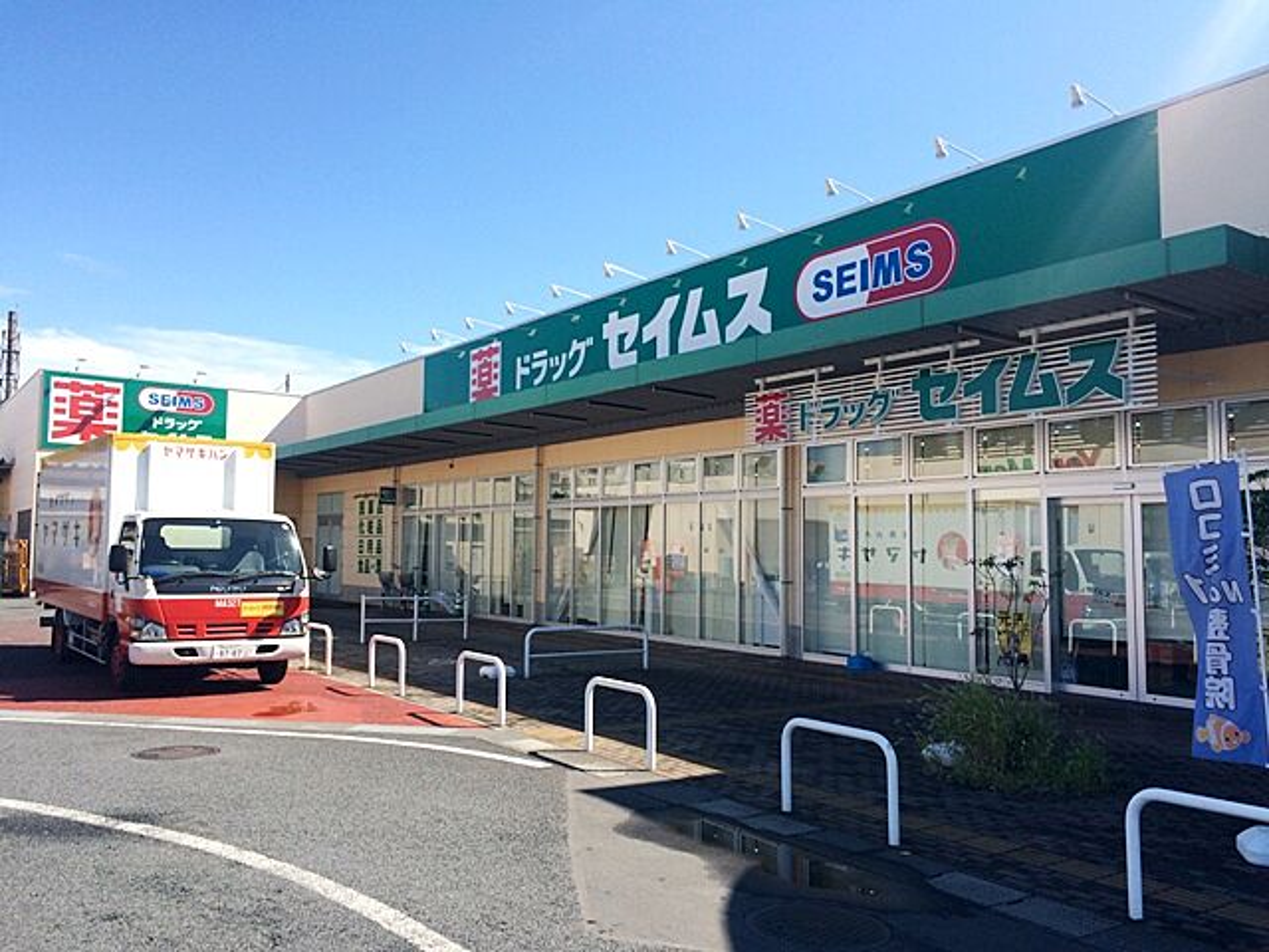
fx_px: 1063
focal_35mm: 29
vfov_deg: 48.2
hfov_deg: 61.7
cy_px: 476
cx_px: 634
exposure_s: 1/1414
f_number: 2.2
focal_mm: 4.15
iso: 32
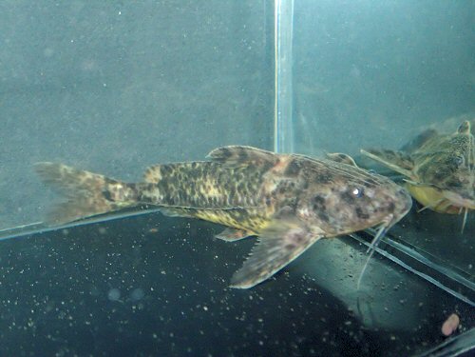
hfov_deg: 43.9
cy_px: 178
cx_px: 238
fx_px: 590
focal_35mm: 43
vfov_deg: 33.6
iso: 1600
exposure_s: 1/8
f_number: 9
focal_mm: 7.86
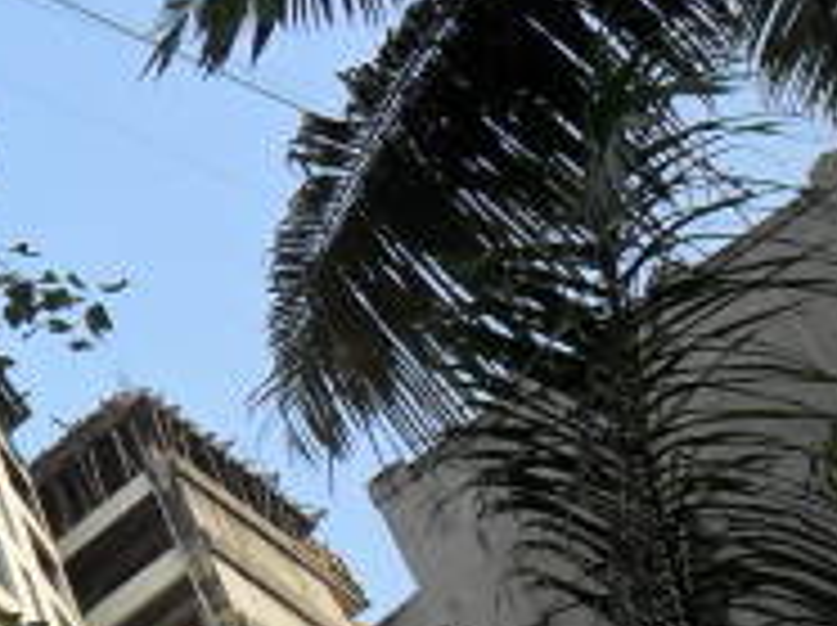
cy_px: 694
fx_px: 2246
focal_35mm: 93
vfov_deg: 15.4
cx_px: -567
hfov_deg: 17.8
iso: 100
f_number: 3.5
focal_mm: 4.9
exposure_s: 1/350
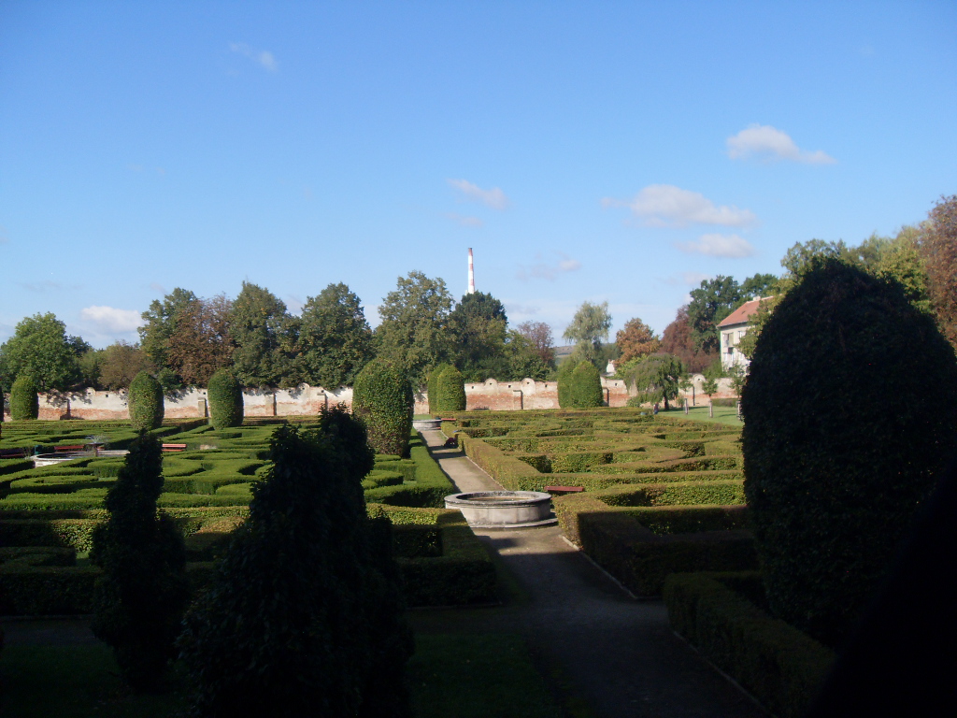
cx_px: 478
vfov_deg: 40.7
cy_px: 359
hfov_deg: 52.6
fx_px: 968
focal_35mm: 35
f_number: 7
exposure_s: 1/350
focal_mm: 6.3
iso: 80
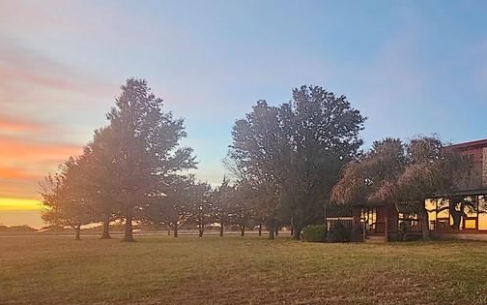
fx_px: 372
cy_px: 216
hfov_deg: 63.0
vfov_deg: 43.6
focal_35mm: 28
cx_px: 359
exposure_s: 1/60
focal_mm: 2.2
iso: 320
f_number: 2.2
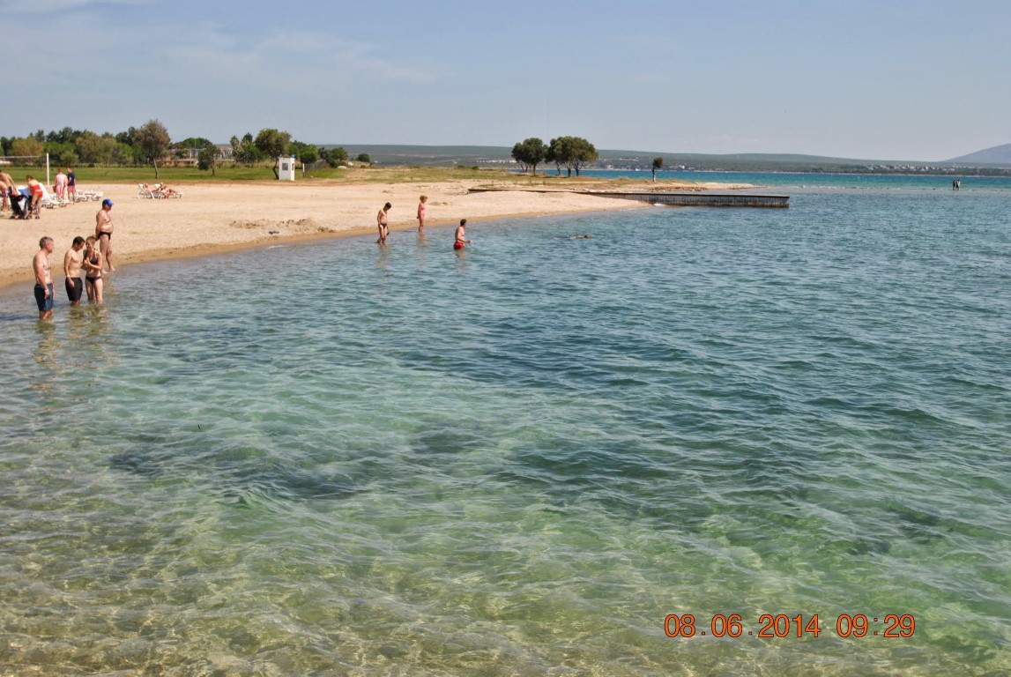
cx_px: 506
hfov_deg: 53.1
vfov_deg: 37.0
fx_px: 1012
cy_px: 338
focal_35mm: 36
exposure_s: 1/250
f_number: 8
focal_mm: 24
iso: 100
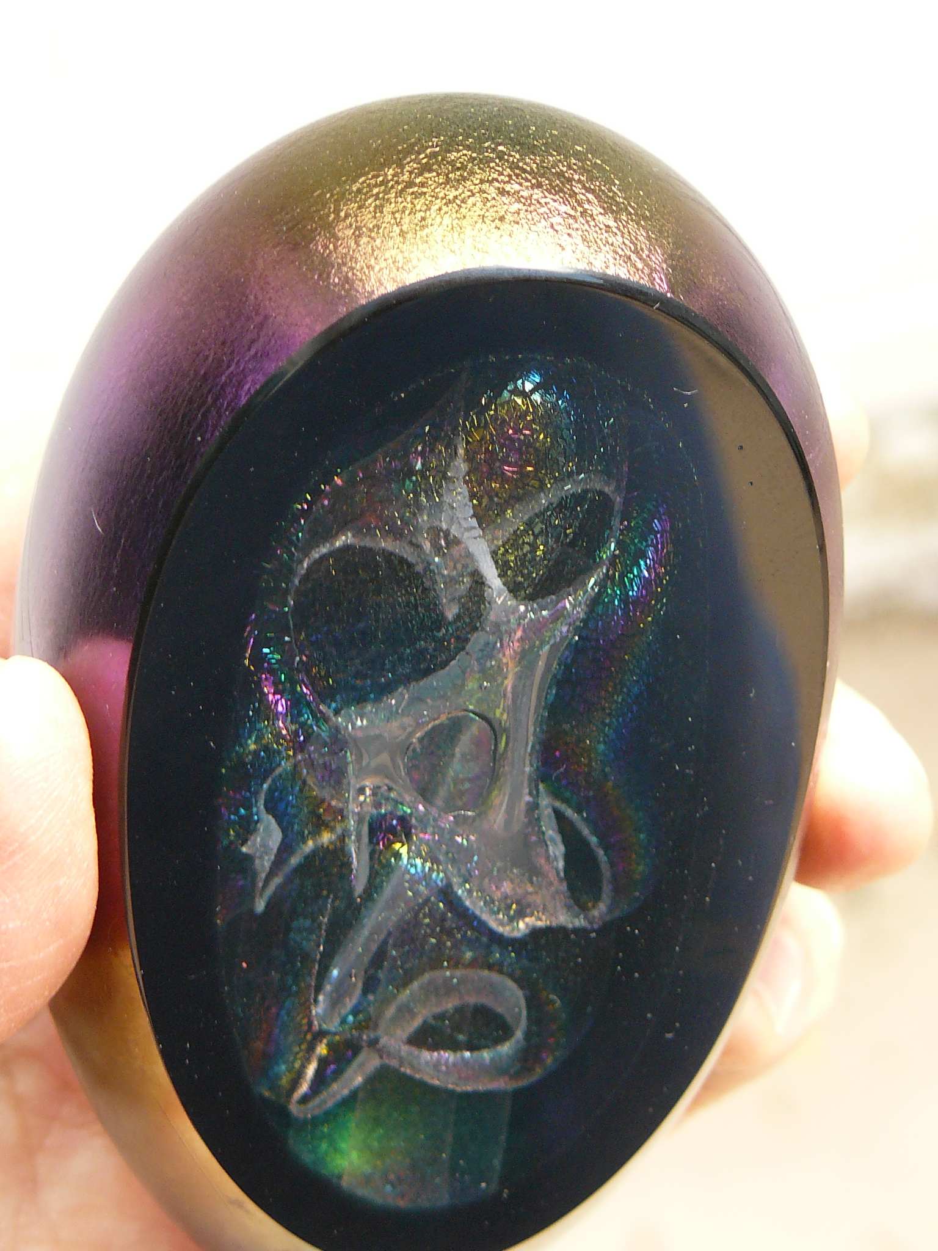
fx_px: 3902
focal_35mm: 108
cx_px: 469
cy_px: 626
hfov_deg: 13.7
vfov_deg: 18.2
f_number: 3.2
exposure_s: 1/60
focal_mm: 12
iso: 100
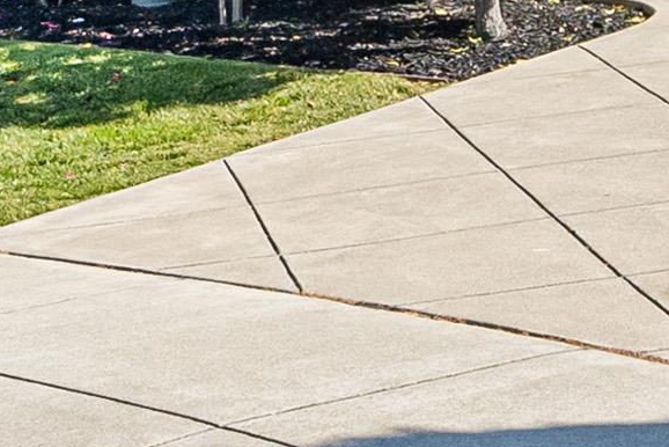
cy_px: -617
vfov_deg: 8.9
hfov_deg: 14.3
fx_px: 2584
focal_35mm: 139
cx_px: 773
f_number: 8
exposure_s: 1/320
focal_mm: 19.5
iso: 1250
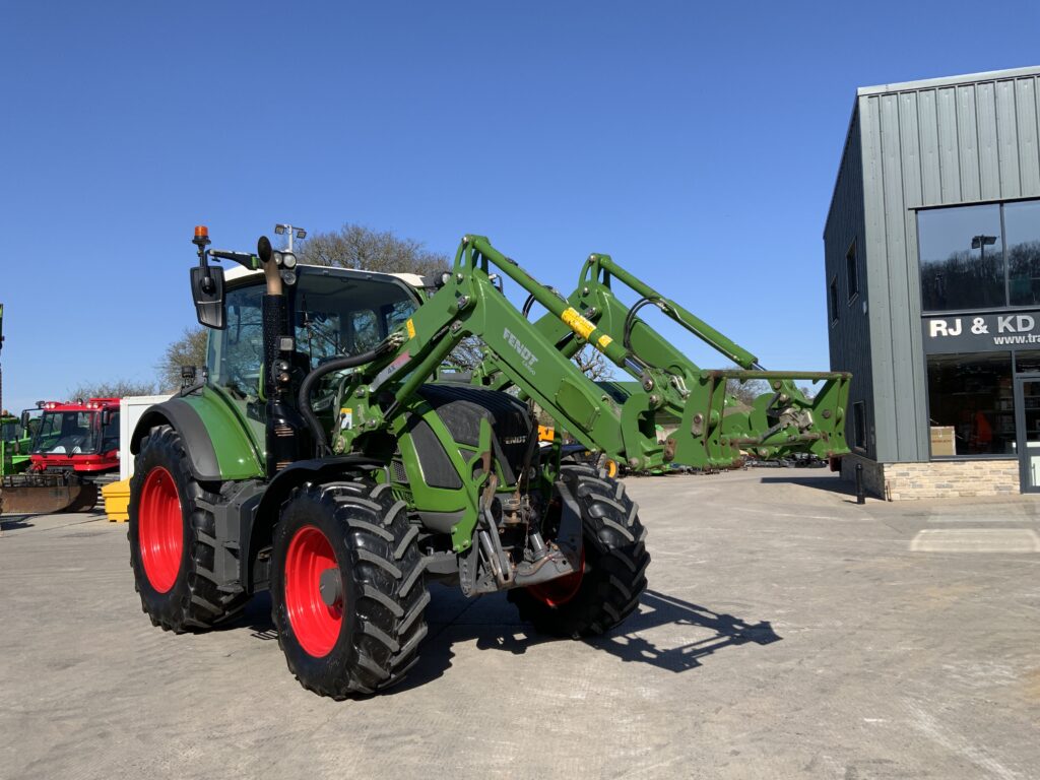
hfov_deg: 61.7
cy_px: 390
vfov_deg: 48.2
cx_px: 520
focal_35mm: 29
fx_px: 871
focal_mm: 3
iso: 16
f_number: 1.8
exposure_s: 1/1984
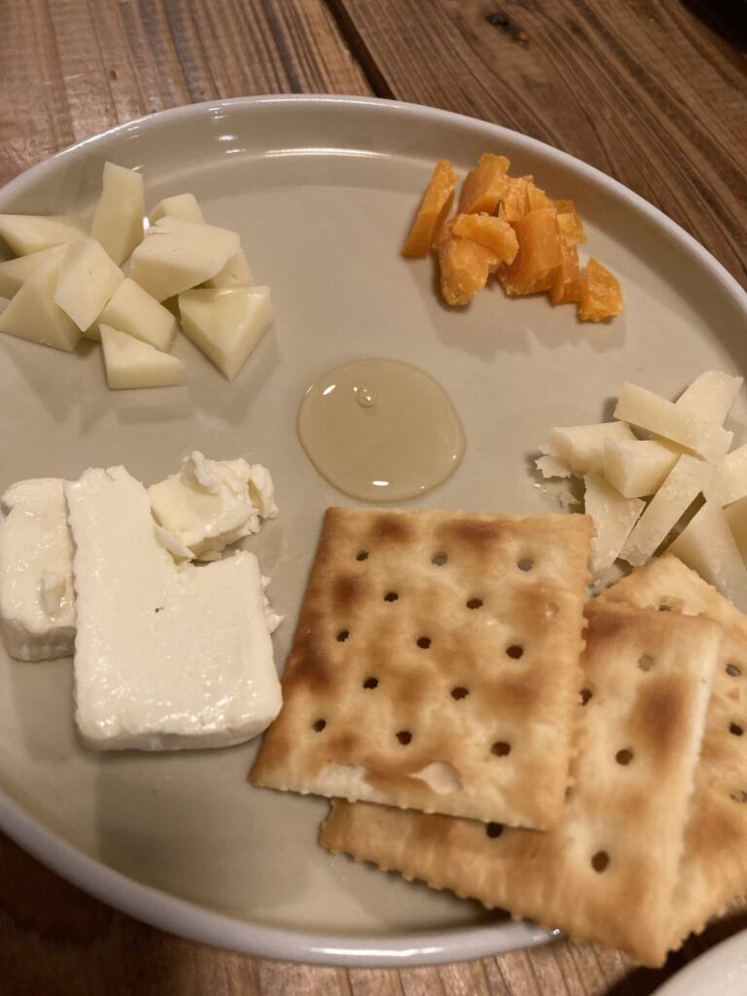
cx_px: 374
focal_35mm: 28
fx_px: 806
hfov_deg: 49.7
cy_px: 498
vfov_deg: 63.4
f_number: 1.8
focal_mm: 3.99
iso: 250
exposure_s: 1/50
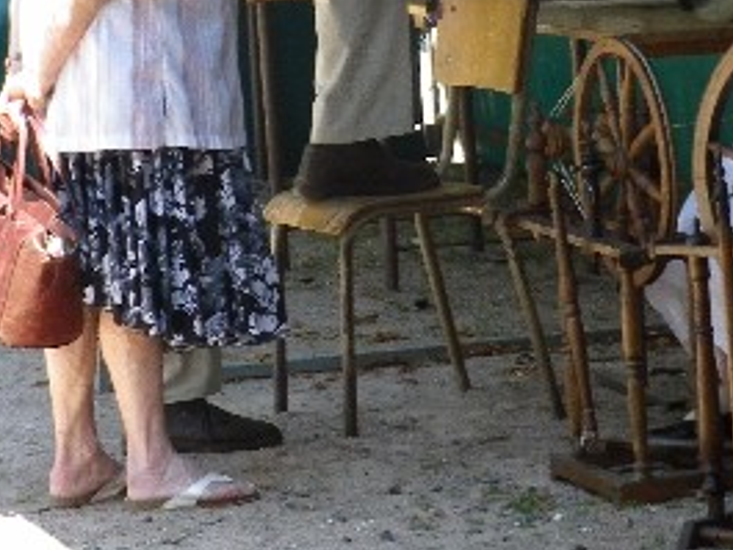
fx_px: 4851
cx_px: 346
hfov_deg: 8.6
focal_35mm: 229
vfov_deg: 6.5
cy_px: 64
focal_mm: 16.4
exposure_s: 1/80
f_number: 5
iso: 100
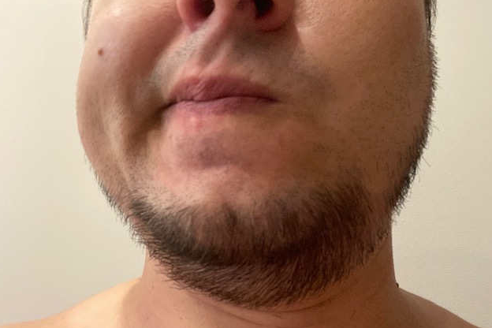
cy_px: 162
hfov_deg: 58.7
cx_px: 249
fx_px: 437
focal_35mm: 32
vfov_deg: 41.1
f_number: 2.2
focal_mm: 2.71
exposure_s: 1/25
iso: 400
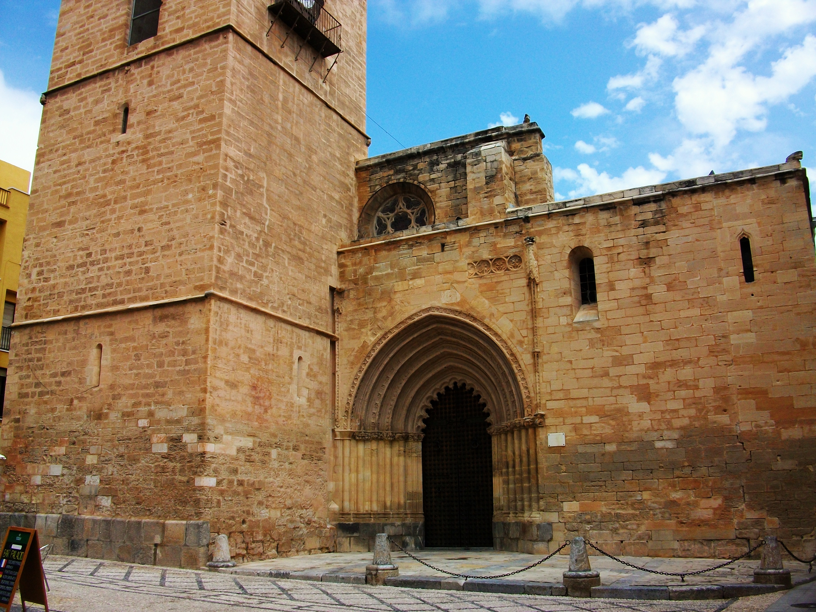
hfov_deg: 56.8
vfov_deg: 44.2
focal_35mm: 32
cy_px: 306
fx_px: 754
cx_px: 408
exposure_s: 1/373
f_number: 5.5
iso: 80
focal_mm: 5.7
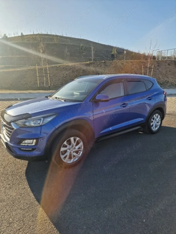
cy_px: 117
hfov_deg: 58.9
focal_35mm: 23
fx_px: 156
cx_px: 88
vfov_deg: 73.9
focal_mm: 6.4
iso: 50
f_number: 1.8
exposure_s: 1/667
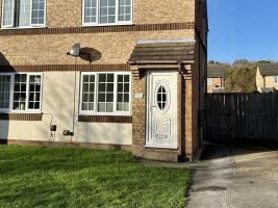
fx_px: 305
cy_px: 67
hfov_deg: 49.0
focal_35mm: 38
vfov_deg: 37.2
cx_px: 148
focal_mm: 6.86
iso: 80
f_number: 1.78
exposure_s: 1/4184
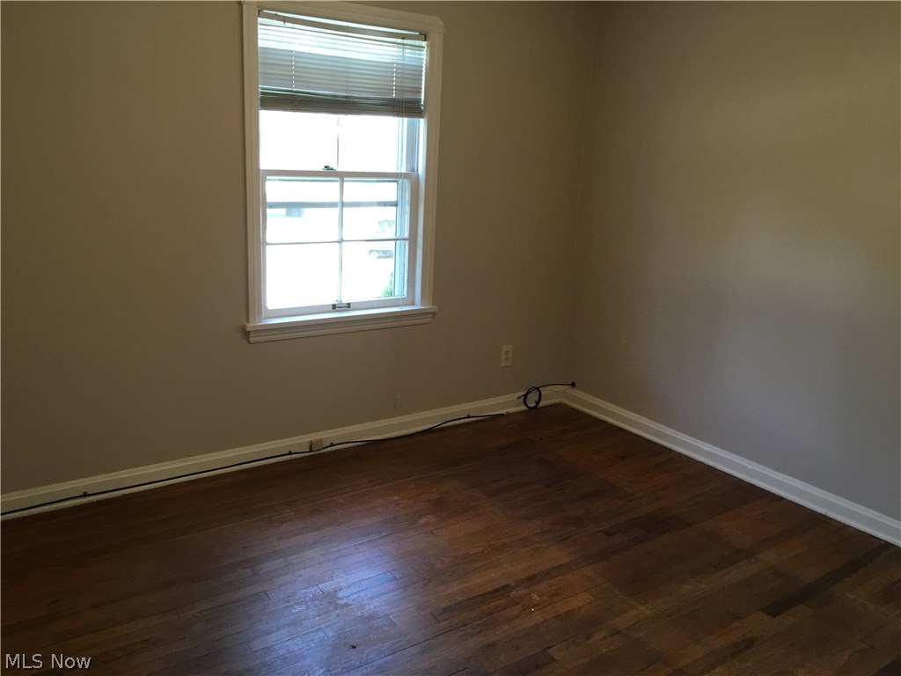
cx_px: 450
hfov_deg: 61.7
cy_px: 338
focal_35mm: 29
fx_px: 755
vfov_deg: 48.2
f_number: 2.2
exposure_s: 1/30
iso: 40
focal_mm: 4.15
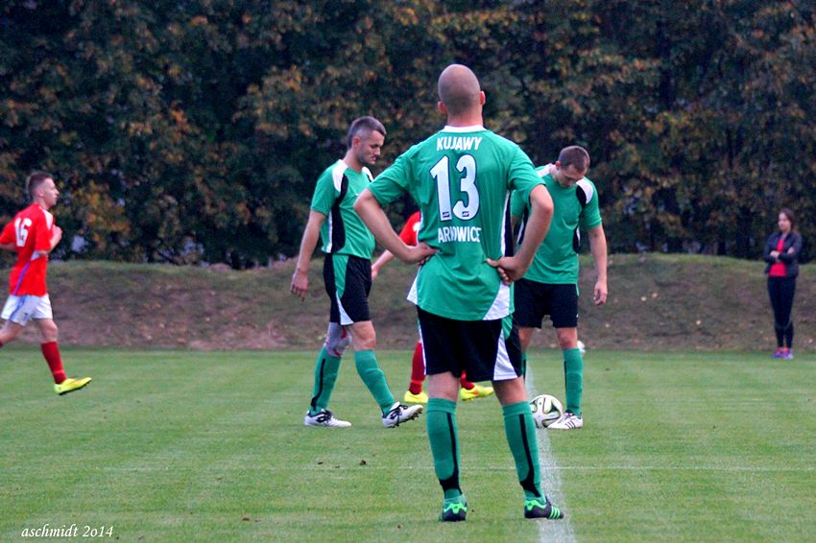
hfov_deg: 9.2
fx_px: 5098
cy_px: 272
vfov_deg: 6.1
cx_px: 408
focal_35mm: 225
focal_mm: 150
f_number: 5
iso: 1600
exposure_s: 1/250
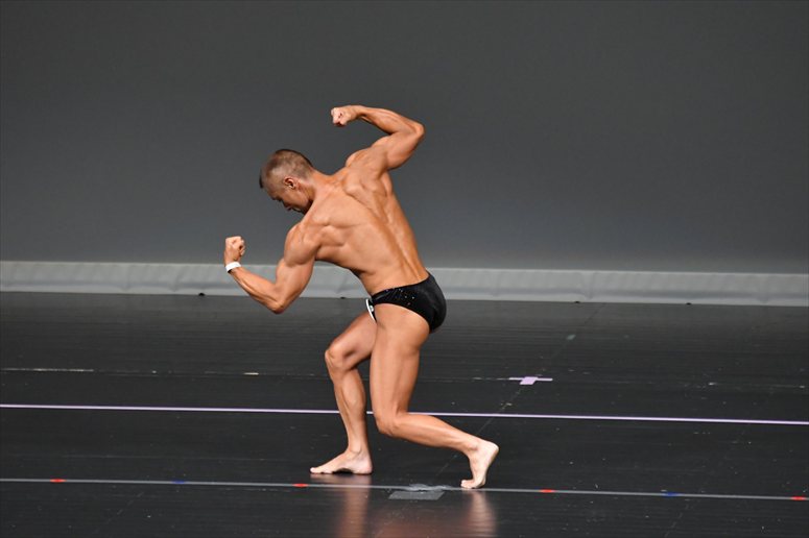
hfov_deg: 5.5
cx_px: 404
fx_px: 8423
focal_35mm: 375
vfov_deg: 3.7
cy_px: 269
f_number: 5.6
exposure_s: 1/400
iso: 4000
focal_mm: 250
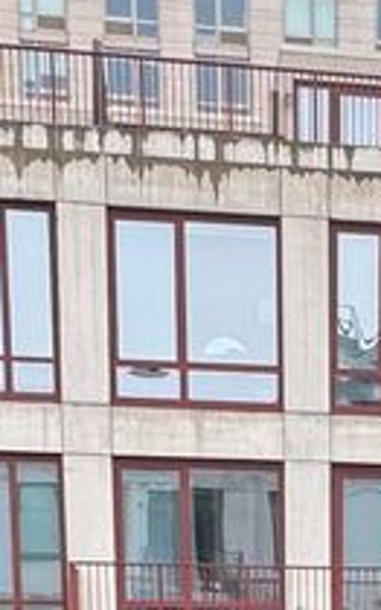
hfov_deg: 14.9
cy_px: 924
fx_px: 1414
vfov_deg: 20.7
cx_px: 425
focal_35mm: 85
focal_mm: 2.22
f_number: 2.2
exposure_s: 1/324
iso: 40
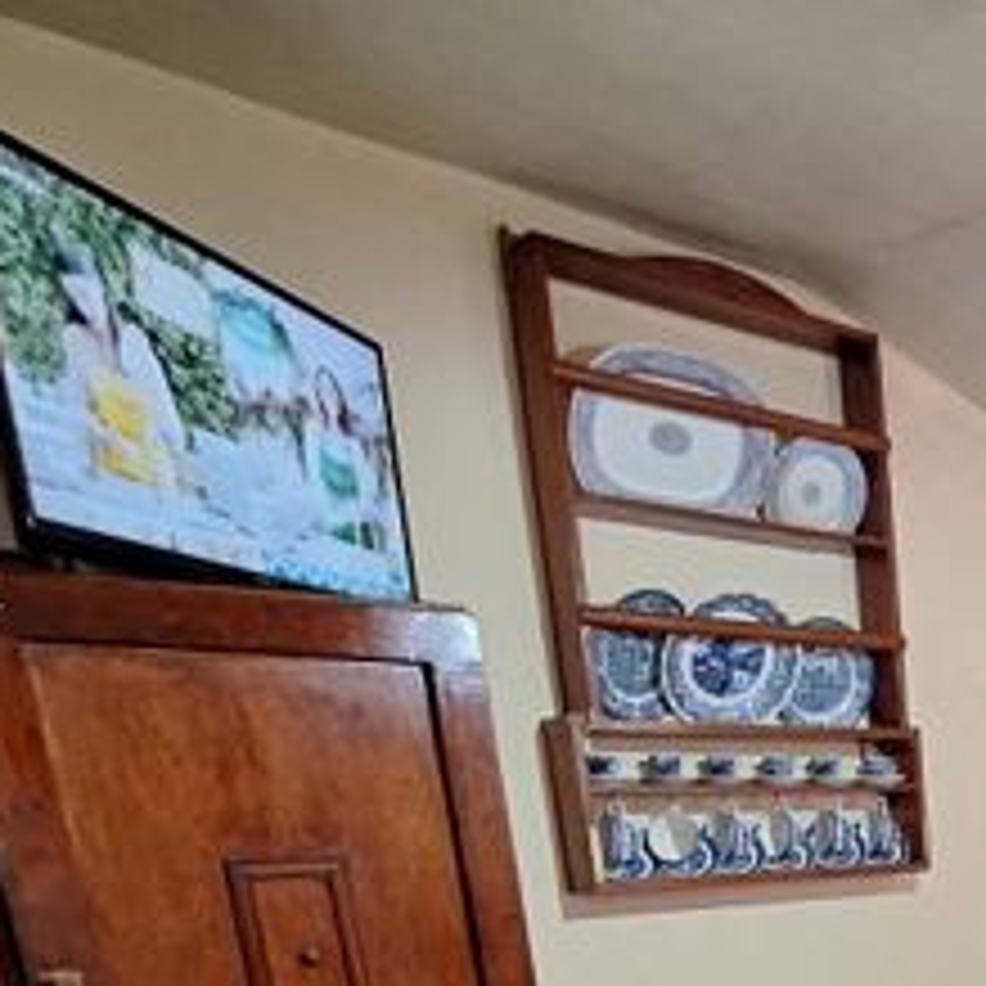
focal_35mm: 37
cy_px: 1099
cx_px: 1204
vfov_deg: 37.3
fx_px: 1192
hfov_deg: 34.9
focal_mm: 1.74
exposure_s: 1/24
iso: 250
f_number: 2.2
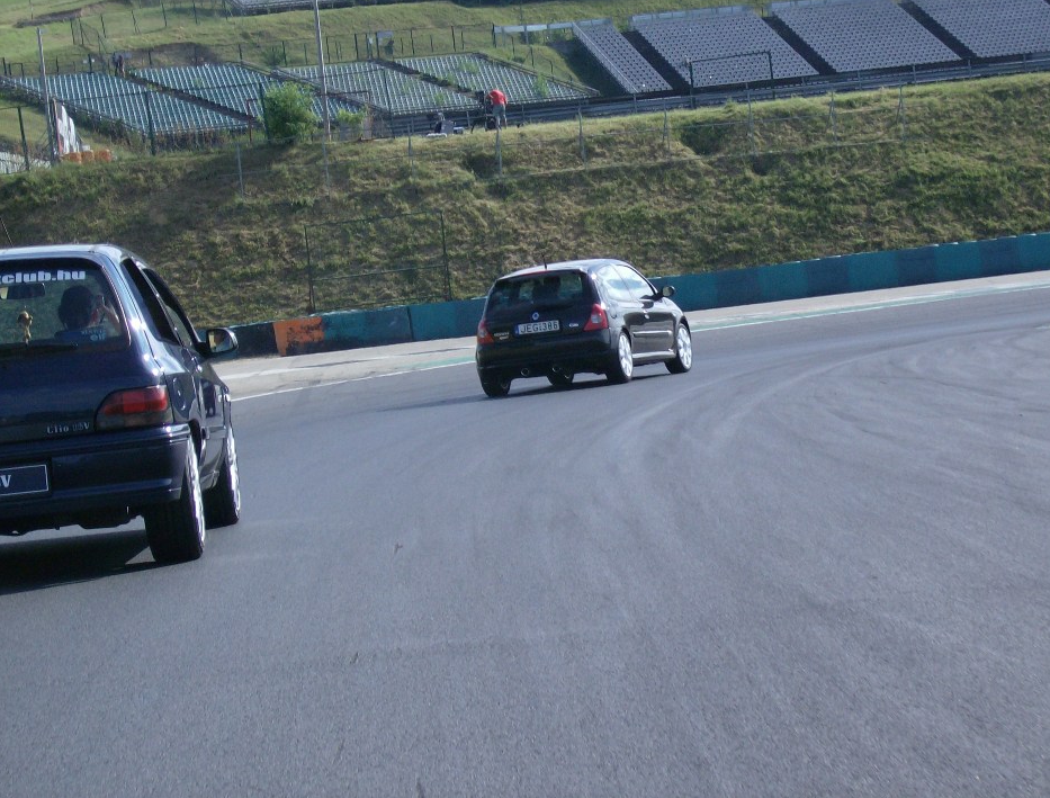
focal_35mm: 117
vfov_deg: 12.8
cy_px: 368
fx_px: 3566
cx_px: 567
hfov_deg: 16.7
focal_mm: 18
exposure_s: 1/542
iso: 100
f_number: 4.8
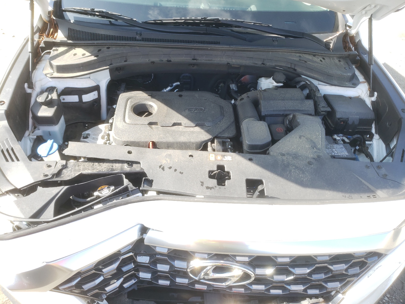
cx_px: 202
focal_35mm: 26
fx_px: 304
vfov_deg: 53.1
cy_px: 152
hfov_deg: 67.3
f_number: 1.5
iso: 50
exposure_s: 1/333
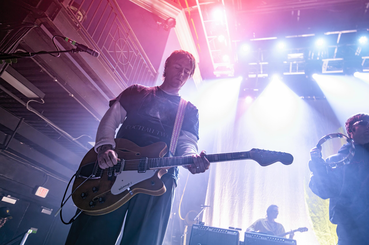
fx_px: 266
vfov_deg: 49.5
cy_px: 122
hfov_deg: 69.4
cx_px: 184
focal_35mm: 26
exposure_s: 1/160
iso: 720
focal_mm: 26
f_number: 2.8
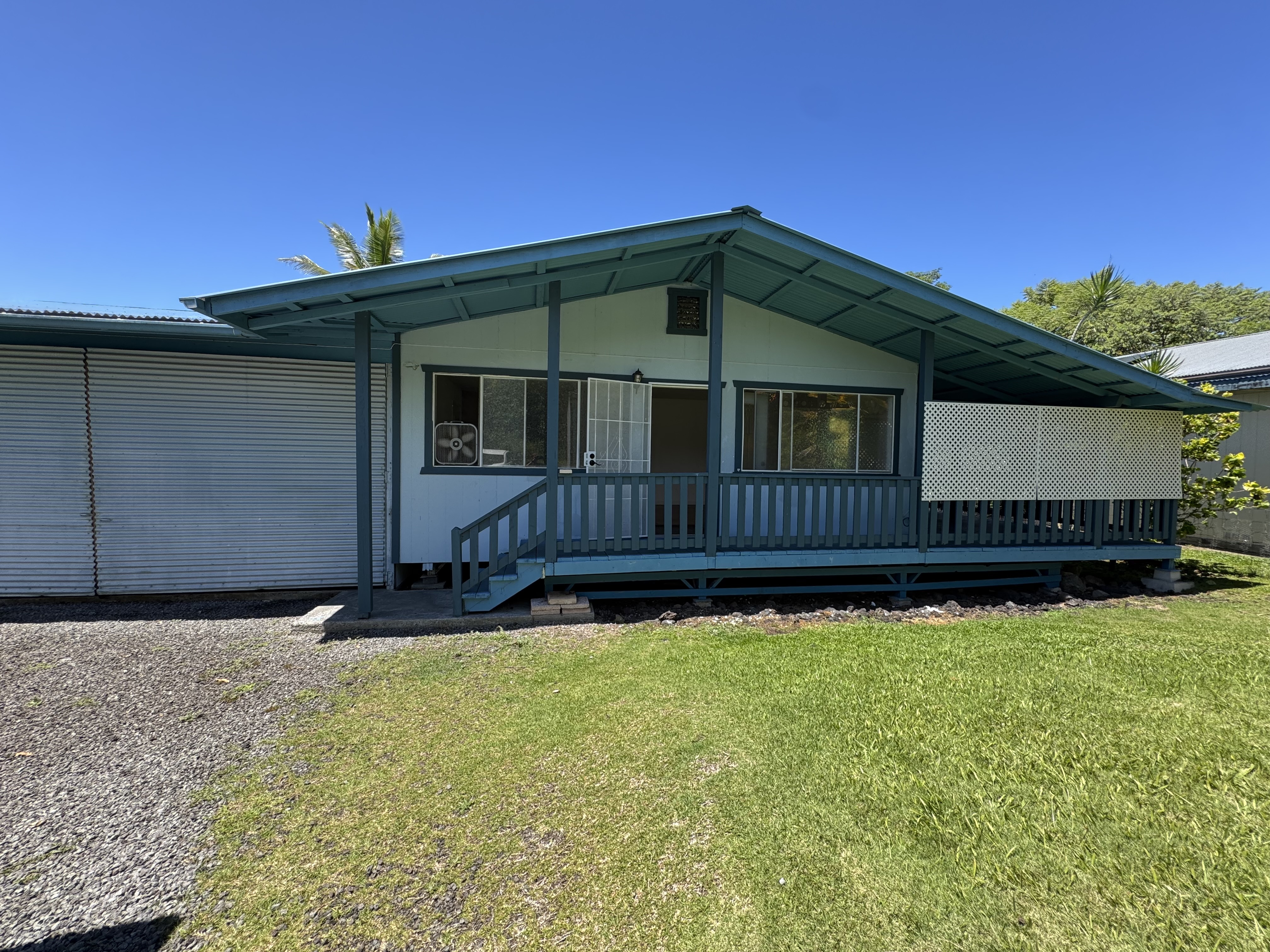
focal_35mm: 14
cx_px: 635
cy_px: 476
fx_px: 514
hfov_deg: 102.1
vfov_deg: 85.7
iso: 40
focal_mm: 2.22
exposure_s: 1/401
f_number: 2.2
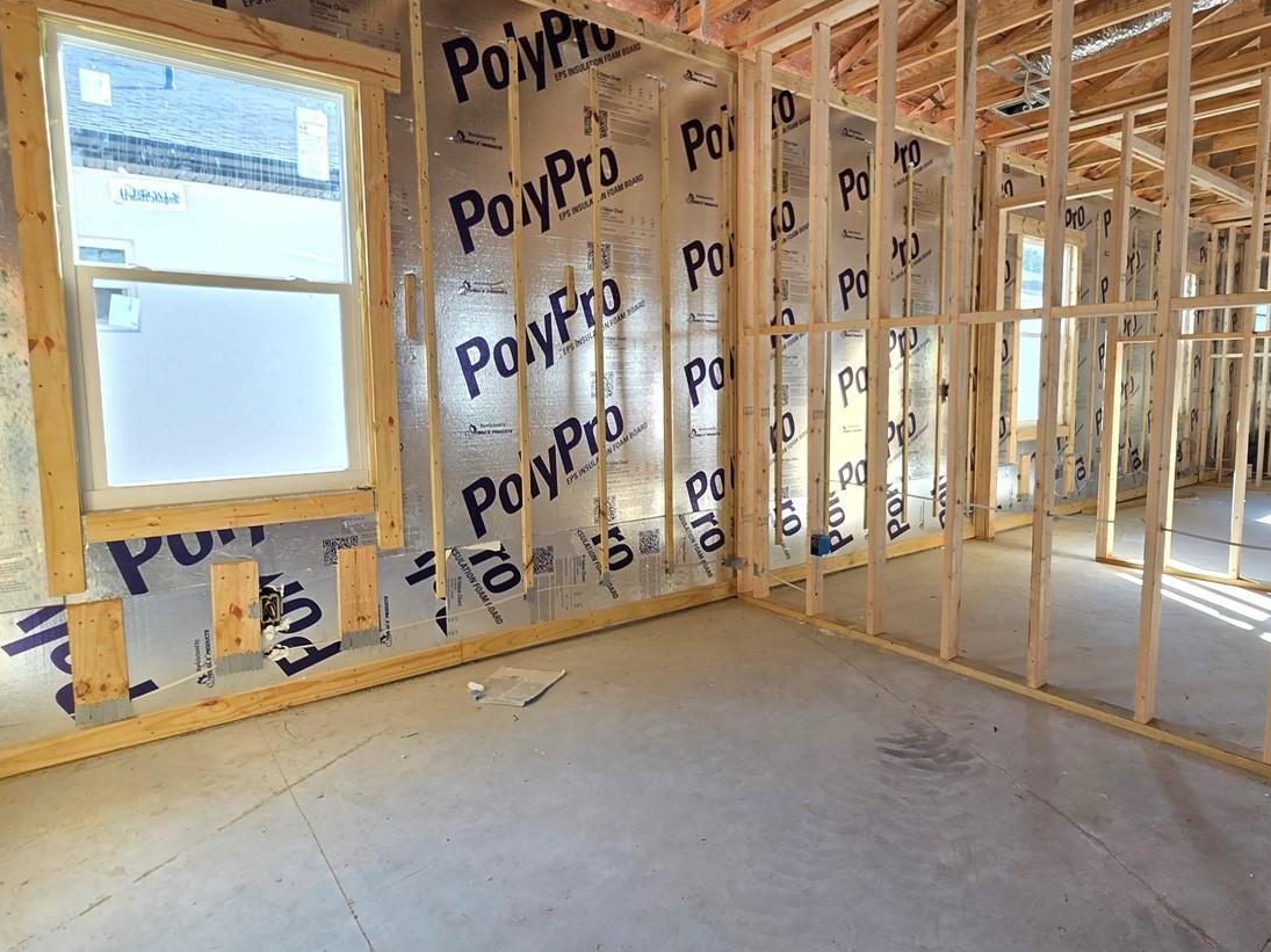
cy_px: 462
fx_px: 698
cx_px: 725
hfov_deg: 84.2
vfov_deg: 68.7
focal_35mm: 19
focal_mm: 2.2
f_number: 2.2
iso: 50
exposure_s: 1/60
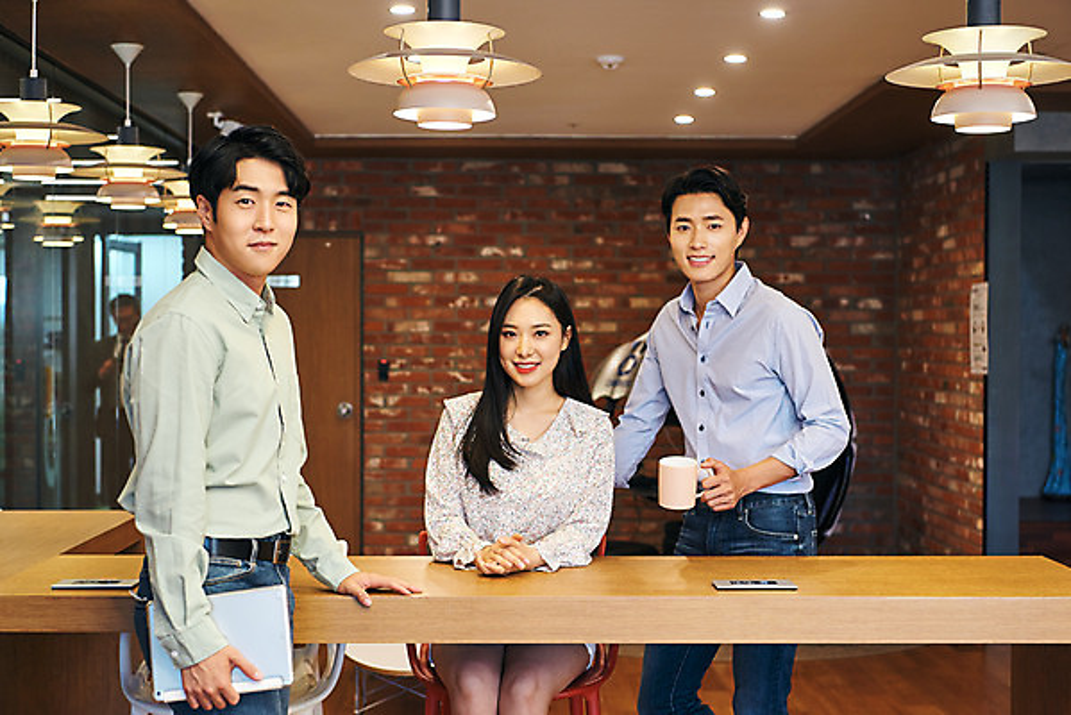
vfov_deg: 24.6
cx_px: 536
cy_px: 358
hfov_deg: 36.2
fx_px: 1637
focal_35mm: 55
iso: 640
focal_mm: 55
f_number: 4
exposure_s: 1/80
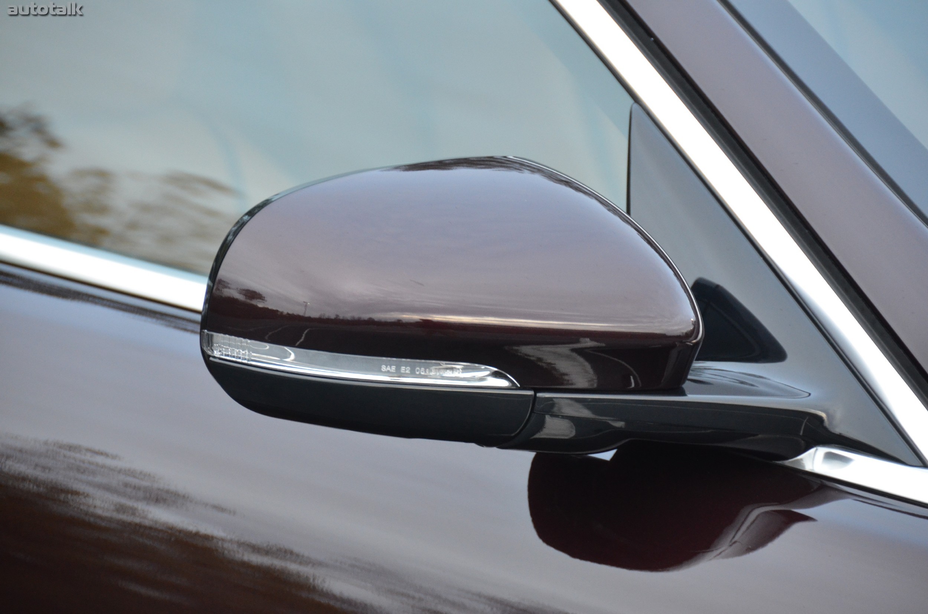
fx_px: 6560
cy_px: 307
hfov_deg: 8.1
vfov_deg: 5.4
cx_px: 464
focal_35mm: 255
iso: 1600
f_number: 5.6
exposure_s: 1/80
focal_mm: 170
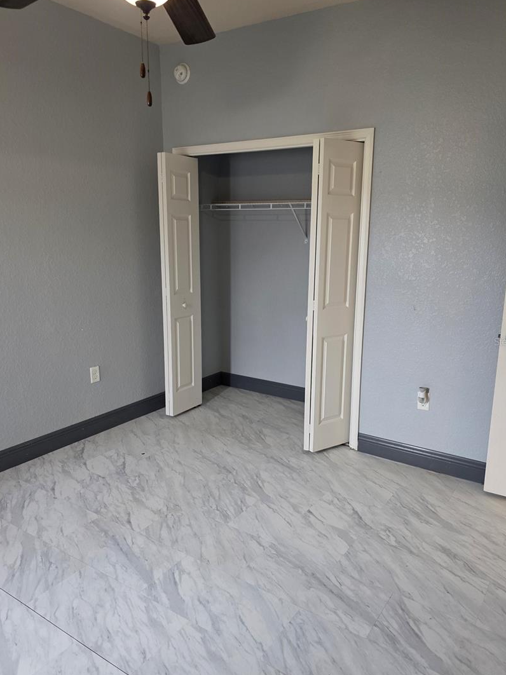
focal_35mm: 26
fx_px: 507
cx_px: 253
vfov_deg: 67.3
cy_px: 341
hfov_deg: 53.0
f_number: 1.7
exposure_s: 1/120
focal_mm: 6.3
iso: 320
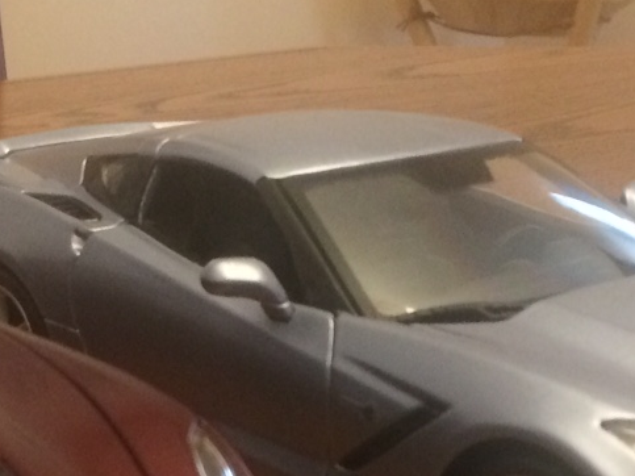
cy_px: 544
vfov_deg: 14.7
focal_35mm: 98
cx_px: 159
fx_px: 1797
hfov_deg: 19.9
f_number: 2.2
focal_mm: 4.15
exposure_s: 1/30
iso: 200
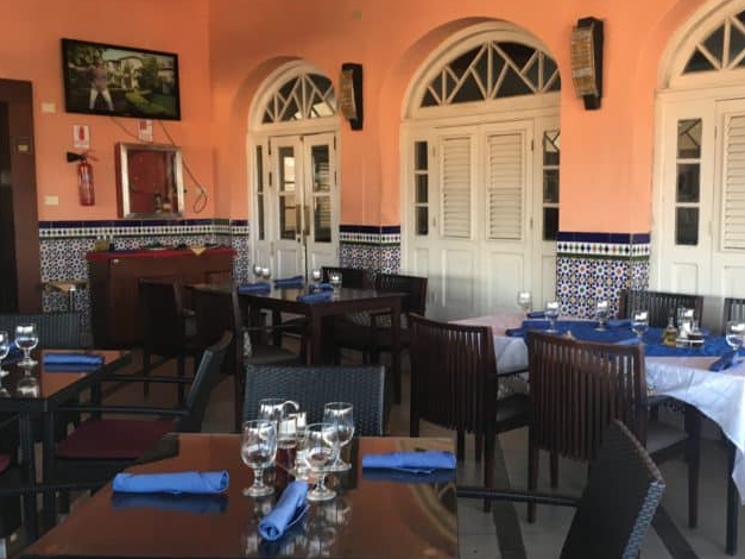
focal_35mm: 37
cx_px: 467
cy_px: 283
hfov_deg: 49.6
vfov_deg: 38.7
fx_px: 796
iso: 50
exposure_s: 1/30
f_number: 2.2
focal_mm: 4.15
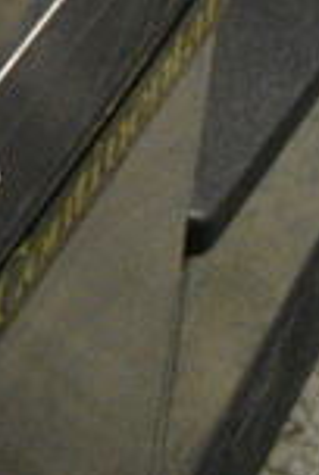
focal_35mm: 162
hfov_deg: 8.1
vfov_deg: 10.7
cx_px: -328
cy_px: -677
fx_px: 2143
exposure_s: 1/320
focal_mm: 18
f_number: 9
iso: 6400
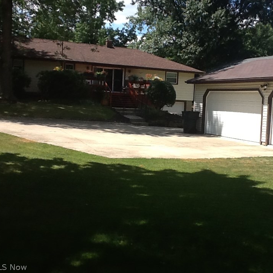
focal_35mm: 52
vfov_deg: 32.8
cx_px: 171
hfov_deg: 32.6
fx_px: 464
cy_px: 136
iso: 40
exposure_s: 1/787
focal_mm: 2.03
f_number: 2.4
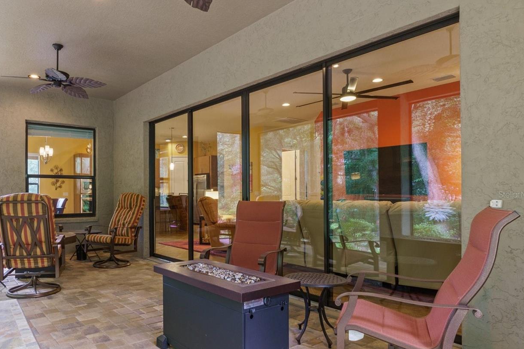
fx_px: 373
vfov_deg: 50.0
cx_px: 192
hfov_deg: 68.9
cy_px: 194
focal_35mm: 26
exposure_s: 1/3
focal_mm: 13
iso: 320
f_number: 8
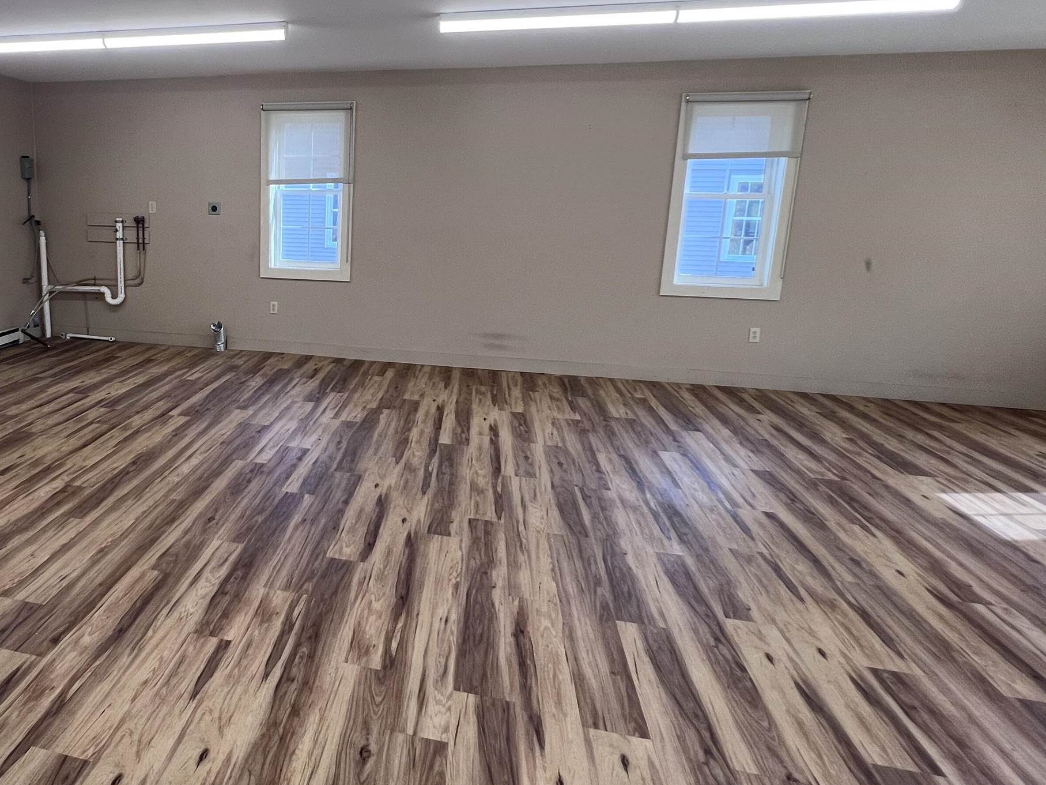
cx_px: 287
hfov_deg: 72.1
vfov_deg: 60.8
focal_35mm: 22
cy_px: 332
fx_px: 665
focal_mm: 1.57
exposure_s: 1/120
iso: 80
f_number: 1.8
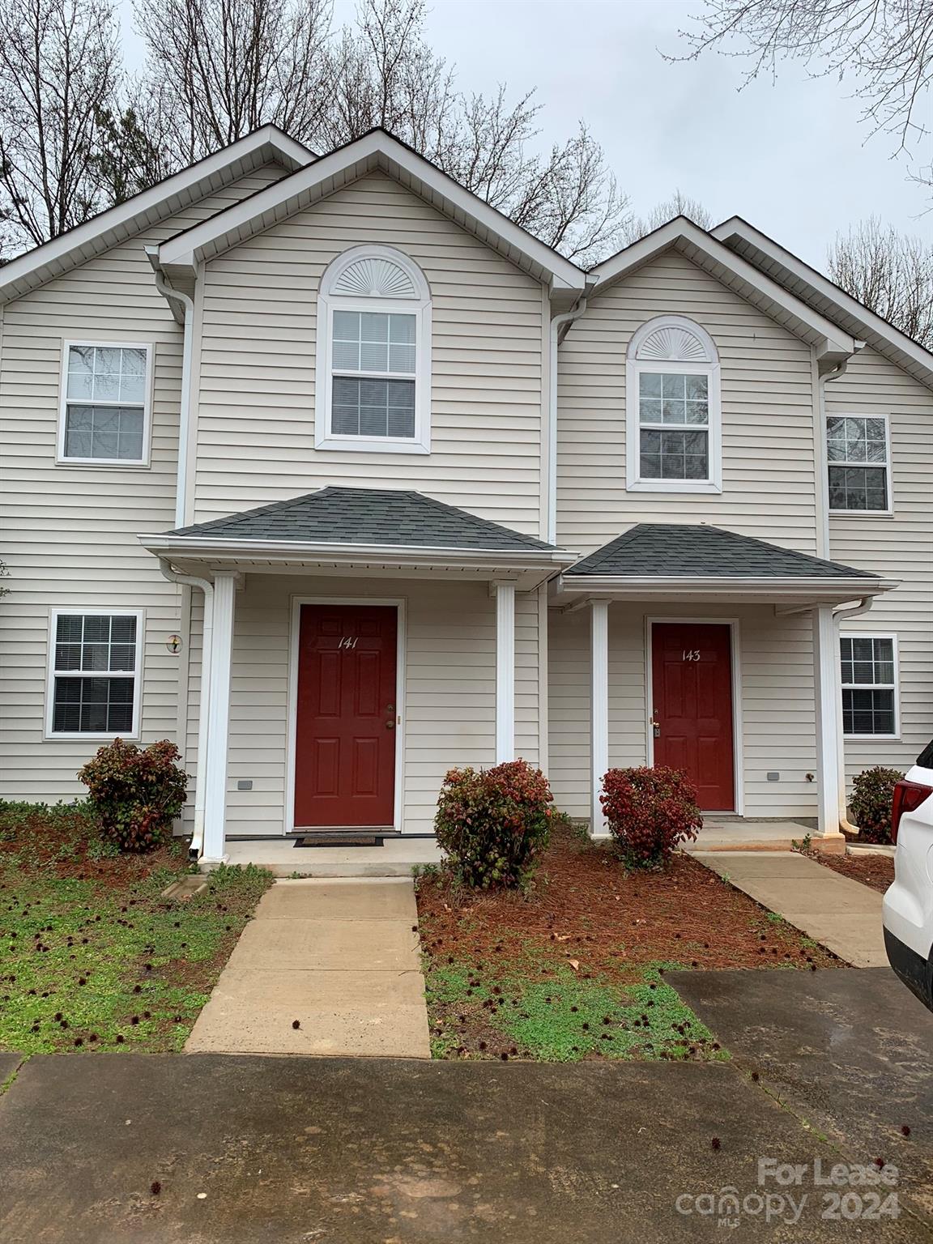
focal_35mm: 26
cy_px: 622
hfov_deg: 53.1
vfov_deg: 67.3
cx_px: 466
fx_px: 934
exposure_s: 1/835
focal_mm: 4.25
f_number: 1.8
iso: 25
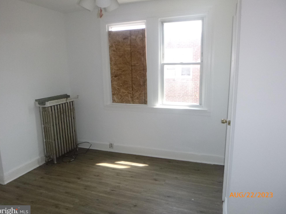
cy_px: 106
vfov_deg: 53.1
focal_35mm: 26
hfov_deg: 67.3
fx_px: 215
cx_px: 143
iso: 400
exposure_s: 1/125
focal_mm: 4.5
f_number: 3.9
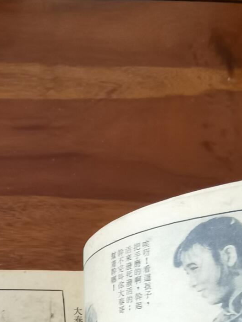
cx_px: 41
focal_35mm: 69
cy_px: 331
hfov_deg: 21.0
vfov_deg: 26.5
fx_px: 643
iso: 400
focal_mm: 2.26
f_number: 2.2
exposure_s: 1/25
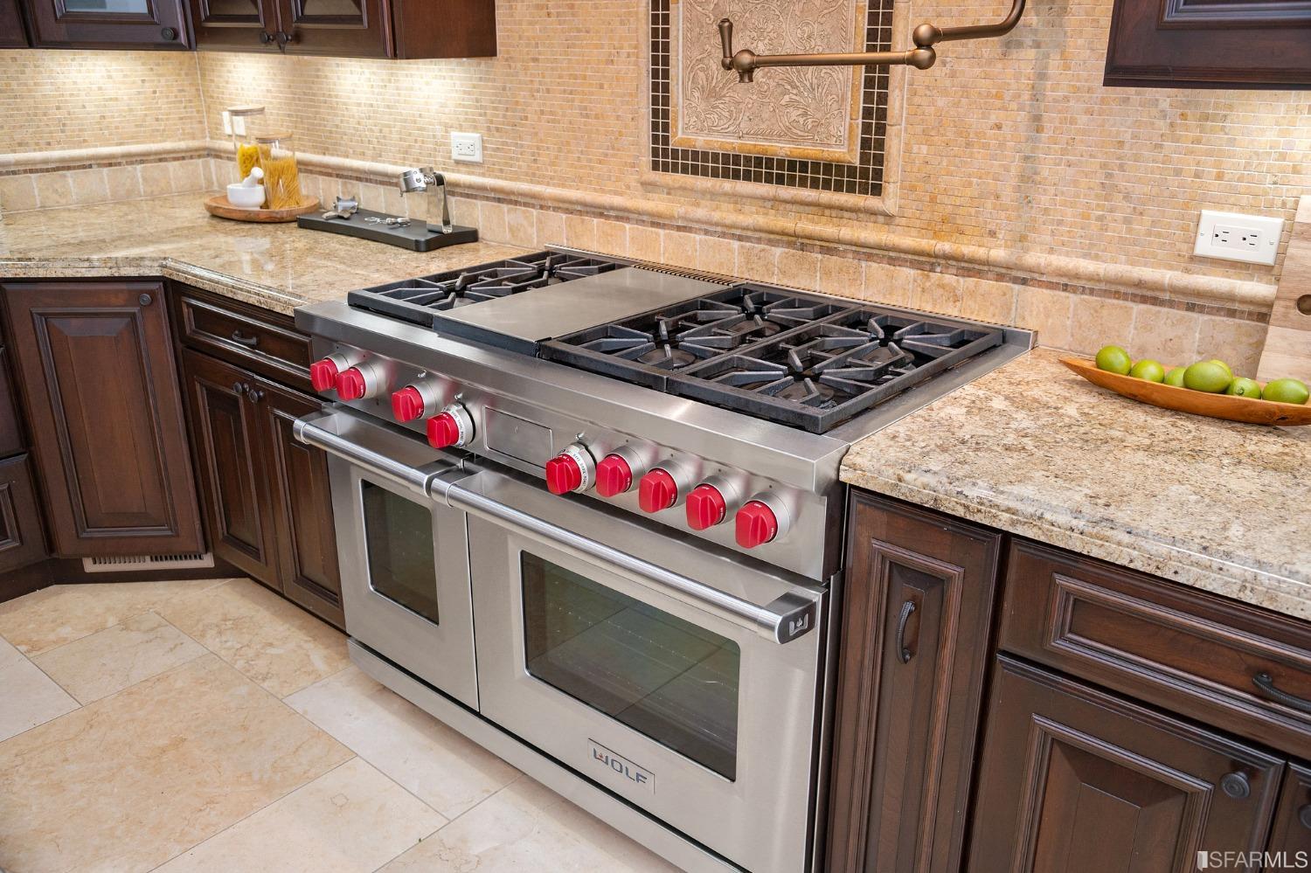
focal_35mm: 31
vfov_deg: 42.3
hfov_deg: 60.3
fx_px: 1128
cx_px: 656
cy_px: 436
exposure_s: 1/30
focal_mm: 31
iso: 400
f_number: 5.6
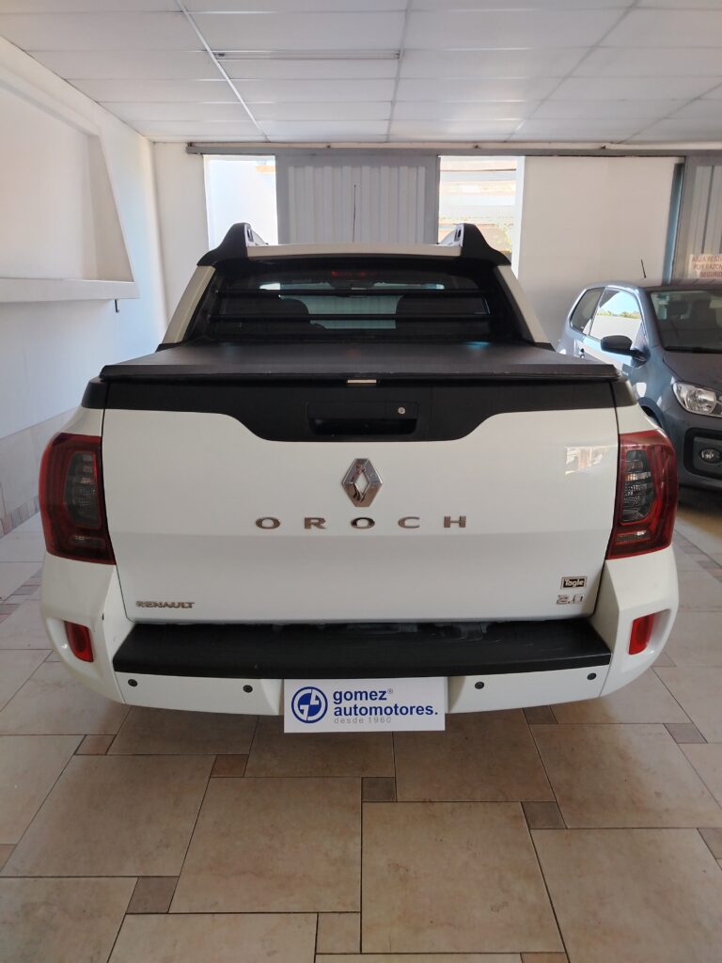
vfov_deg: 71.6
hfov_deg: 56.8
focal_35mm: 24
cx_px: 361
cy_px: 482
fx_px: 667
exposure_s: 1/50
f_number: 1.75
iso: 309
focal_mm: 5.25
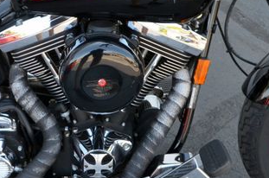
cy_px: 74
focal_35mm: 74
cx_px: 98
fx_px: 552
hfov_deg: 27.3
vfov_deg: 18.3
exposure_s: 1/125
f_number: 5.6
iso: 280
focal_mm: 24
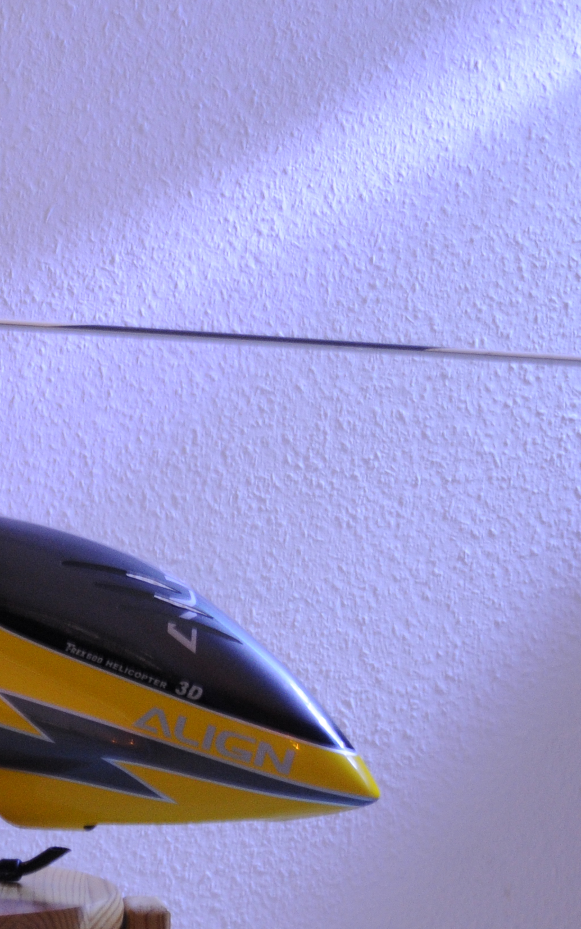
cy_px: 411
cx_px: -238
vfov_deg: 11.0
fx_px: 4813
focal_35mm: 190
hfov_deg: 6.8
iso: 640
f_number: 4.8
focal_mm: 48
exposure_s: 1/15
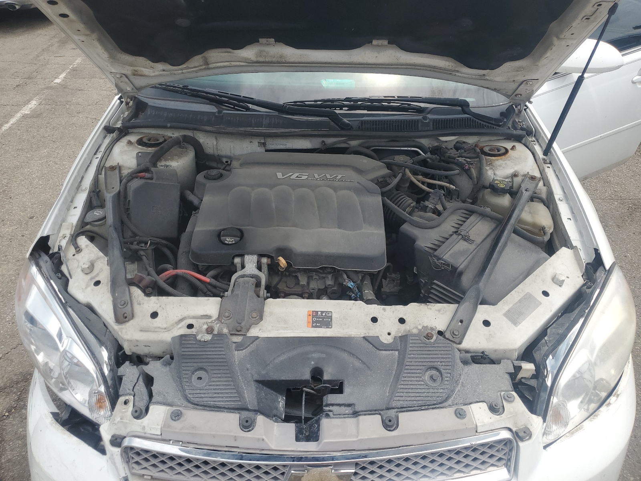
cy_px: 240
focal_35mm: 26
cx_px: 320
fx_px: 481
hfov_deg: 67.3
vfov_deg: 53.1
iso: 50
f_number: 1.5
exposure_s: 1/1667
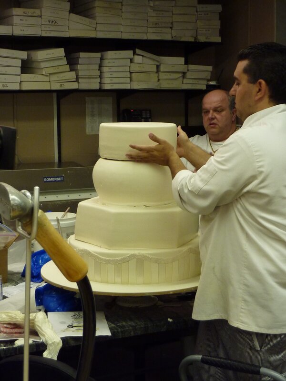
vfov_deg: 29.0
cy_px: 190
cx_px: 143
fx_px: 738
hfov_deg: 21.9
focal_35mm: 67
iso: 250
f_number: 3.9
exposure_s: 1/40
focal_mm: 9.1
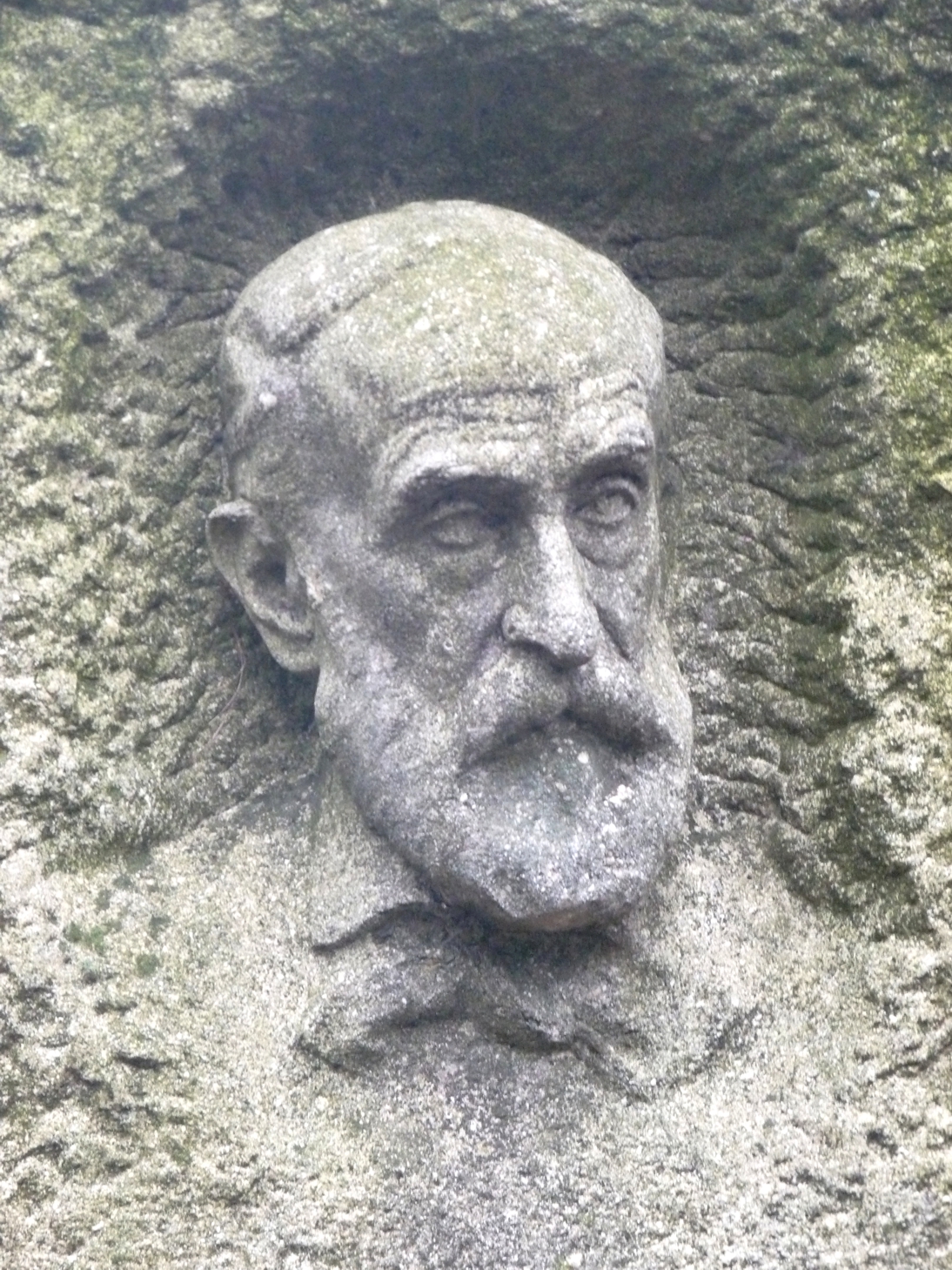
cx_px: 476
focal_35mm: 167
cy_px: 635
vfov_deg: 11.8
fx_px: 6125
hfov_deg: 8.9
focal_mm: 29.7
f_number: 3.7
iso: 800
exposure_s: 1/50
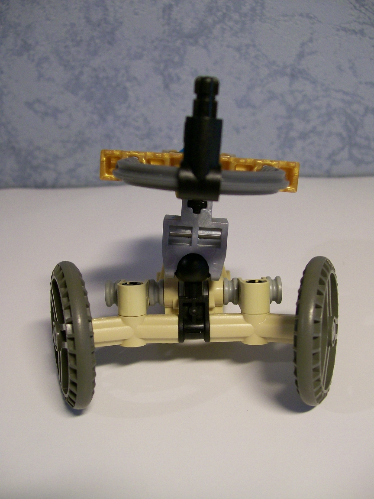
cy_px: 250
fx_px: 519
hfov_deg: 39.7
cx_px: 187
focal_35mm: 36
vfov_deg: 51.4
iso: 112
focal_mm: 6
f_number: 2.7
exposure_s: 1/32
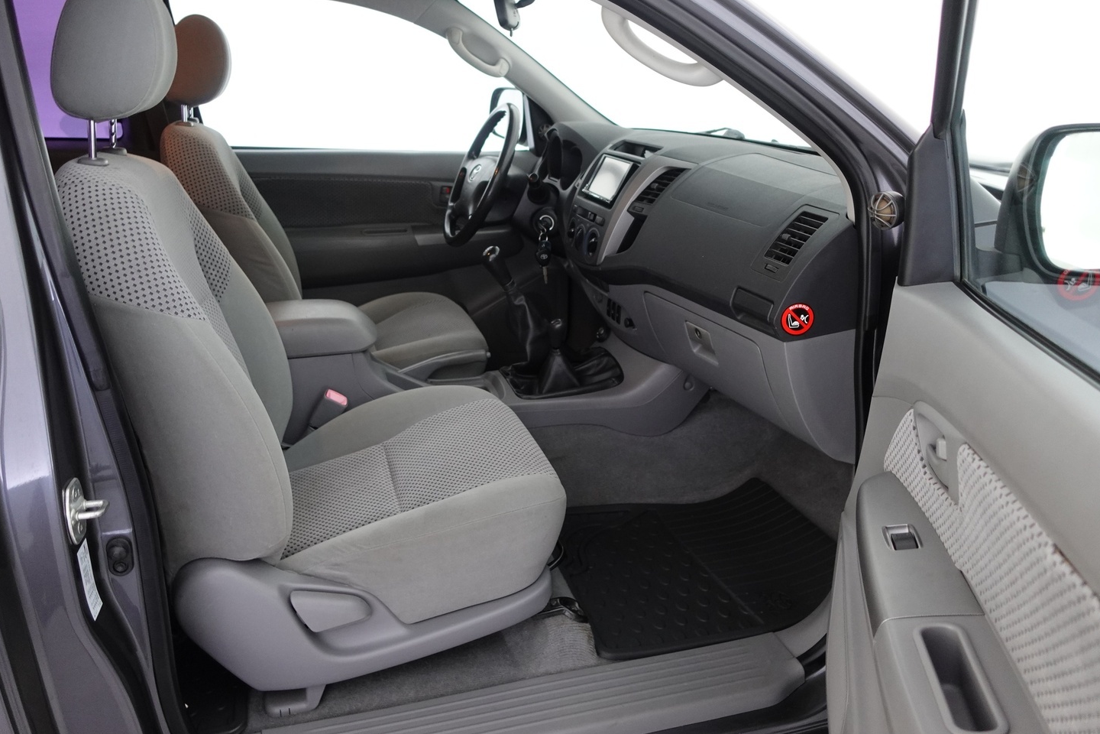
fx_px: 825
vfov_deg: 47.8
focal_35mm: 27
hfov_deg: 67.4
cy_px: 326
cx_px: 531
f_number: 1.8
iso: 640
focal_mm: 9.4
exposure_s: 1/30
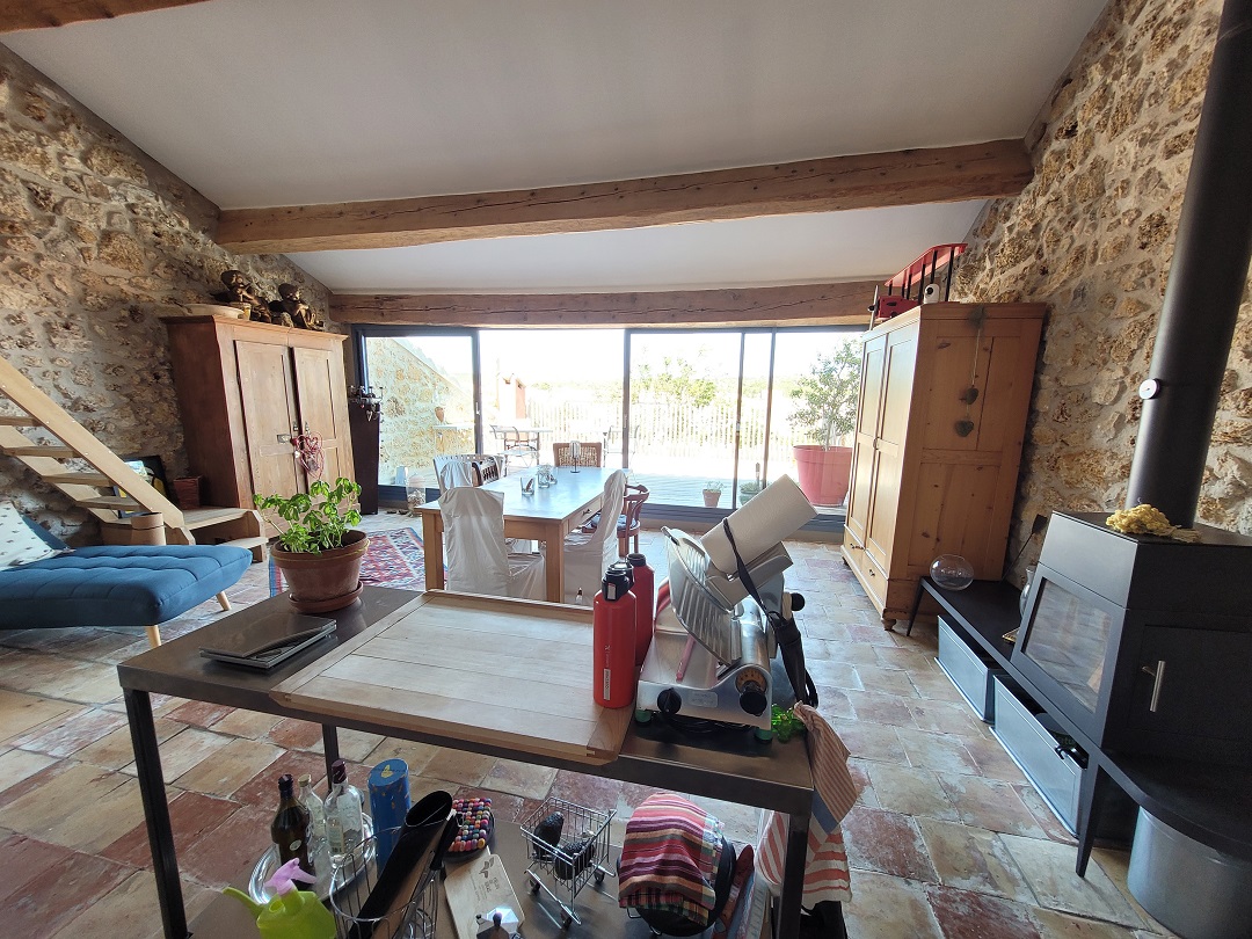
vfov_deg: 89.9
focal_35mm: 13
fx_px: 470
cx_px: 626
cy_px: 470
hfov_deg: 106.2
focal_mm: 1.74
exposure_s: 1/50
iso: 100
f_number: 2.2
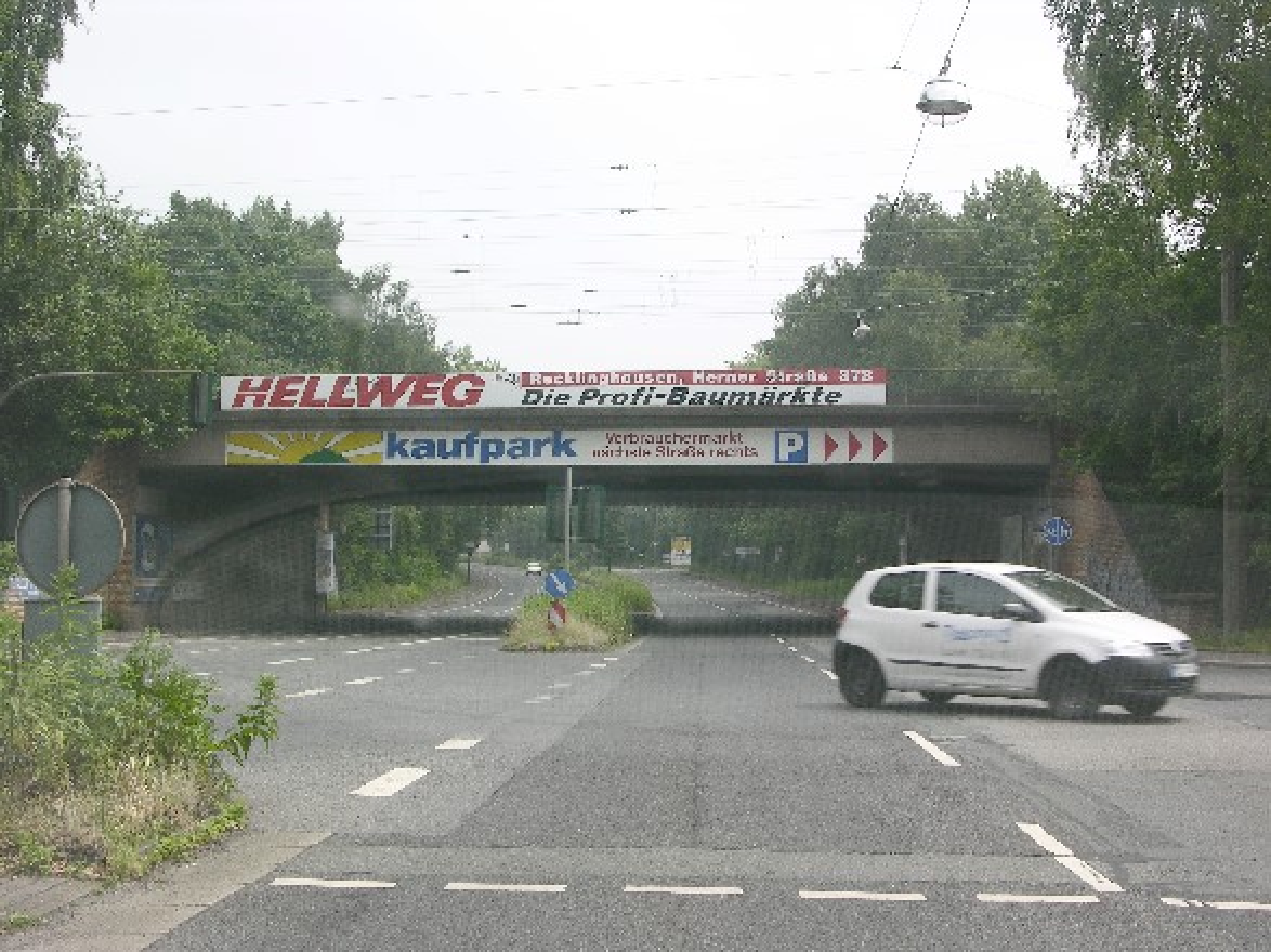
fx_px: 1835
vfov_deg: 29.1
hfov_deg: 38.2
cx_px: 636
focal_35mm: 50
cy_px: 476
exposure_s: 1/97.2
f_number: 7.6
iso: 50
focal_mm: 12.7
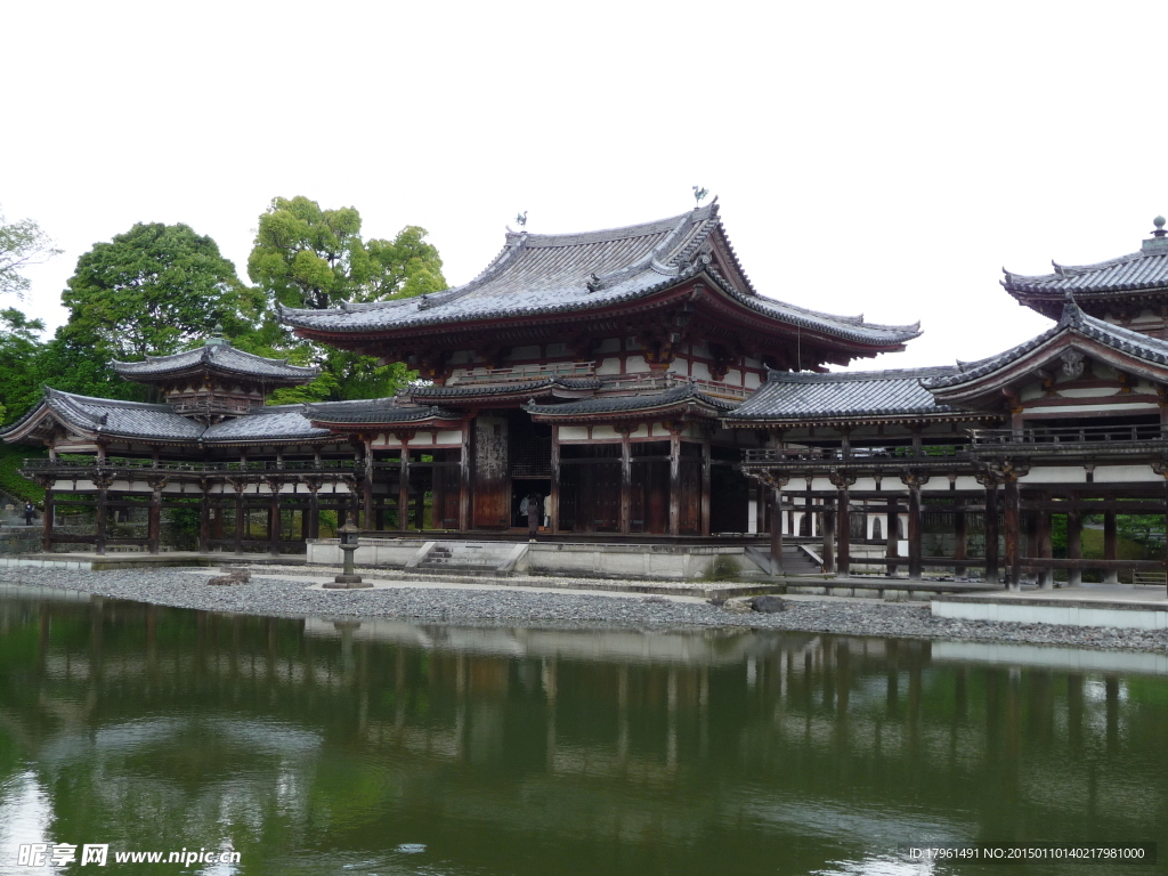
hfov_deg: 46.8
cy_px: 438
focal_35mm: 40
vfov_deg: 36.0
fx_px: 1350
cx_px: 584
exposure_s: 1/200
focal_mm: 6.7
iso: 100
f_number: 3.9
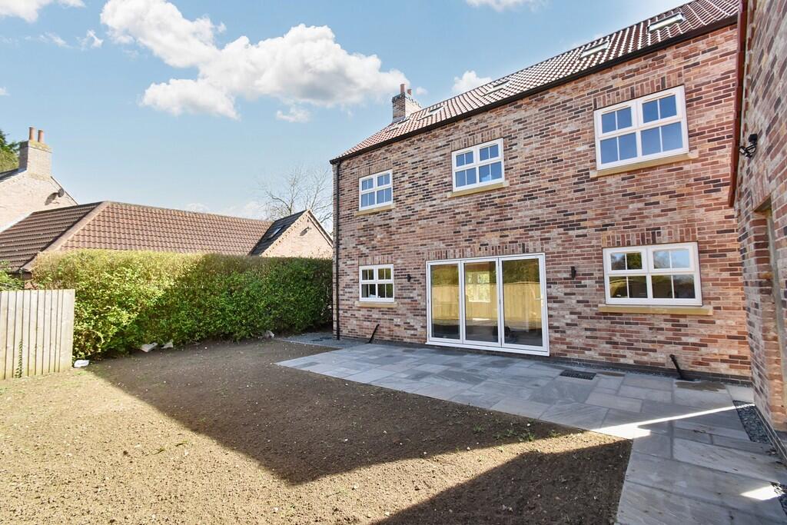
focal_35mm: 15
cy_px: 262
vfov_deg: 77.3
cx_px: 394
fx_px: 328
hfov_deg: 100.4
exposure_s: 1/320
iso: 800
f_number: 9
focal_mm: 10
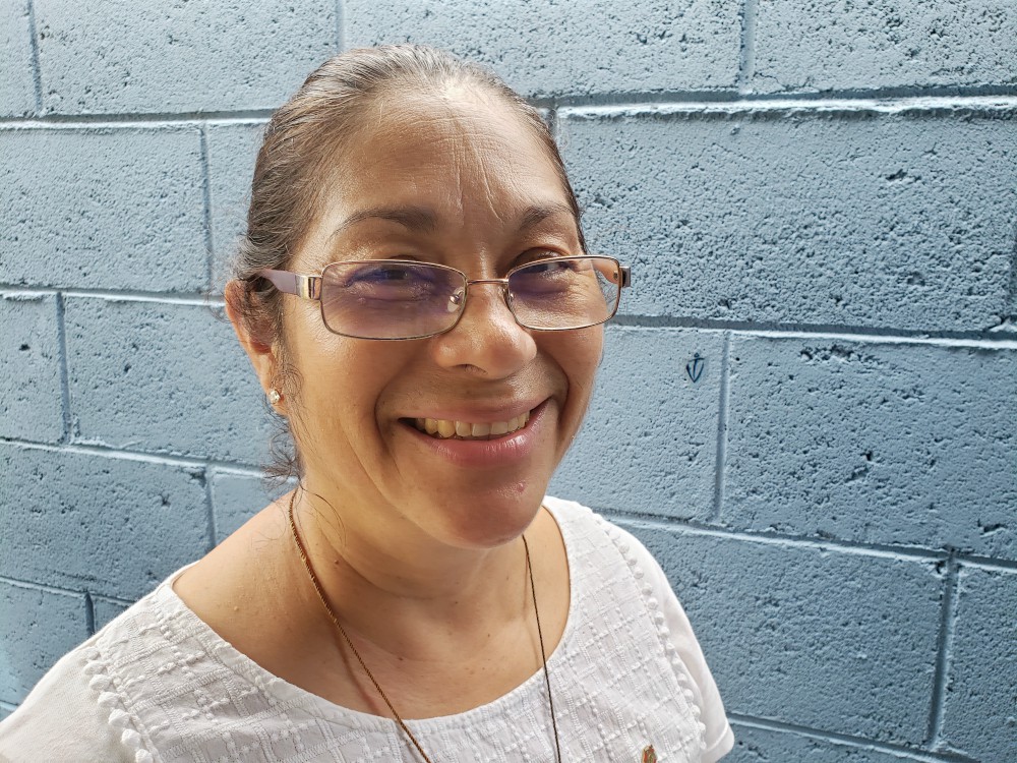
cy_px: 382
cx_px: 508
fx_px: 764
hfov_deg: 67.3
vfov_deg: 53.1
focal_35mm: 26
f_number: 2.4
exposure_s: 1/106
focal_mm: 4.3
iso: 50
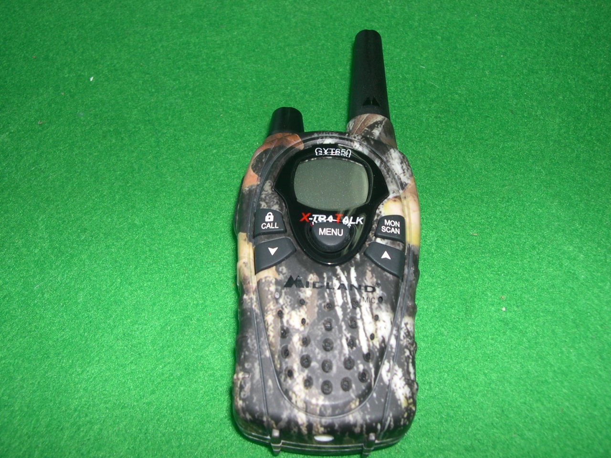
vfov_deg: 37.7
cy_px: 229
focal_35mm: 38
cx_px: 306
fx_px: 671
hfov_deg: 49.0
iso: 100
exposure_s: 1/30
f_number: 7.6
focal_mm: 8
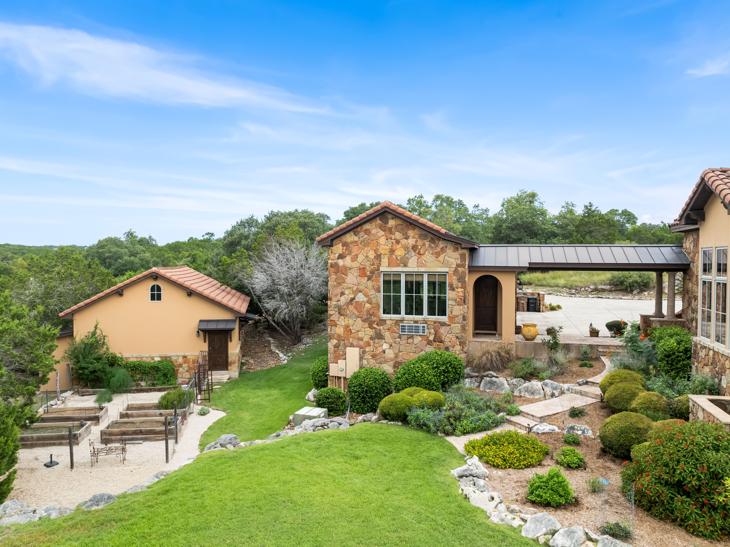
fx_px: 506
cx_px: 365
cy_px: 274
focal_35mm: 24
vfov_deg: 56.8
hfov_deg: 71.6
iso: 310
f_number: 2.8
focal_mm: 12.29
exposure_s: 1/2000
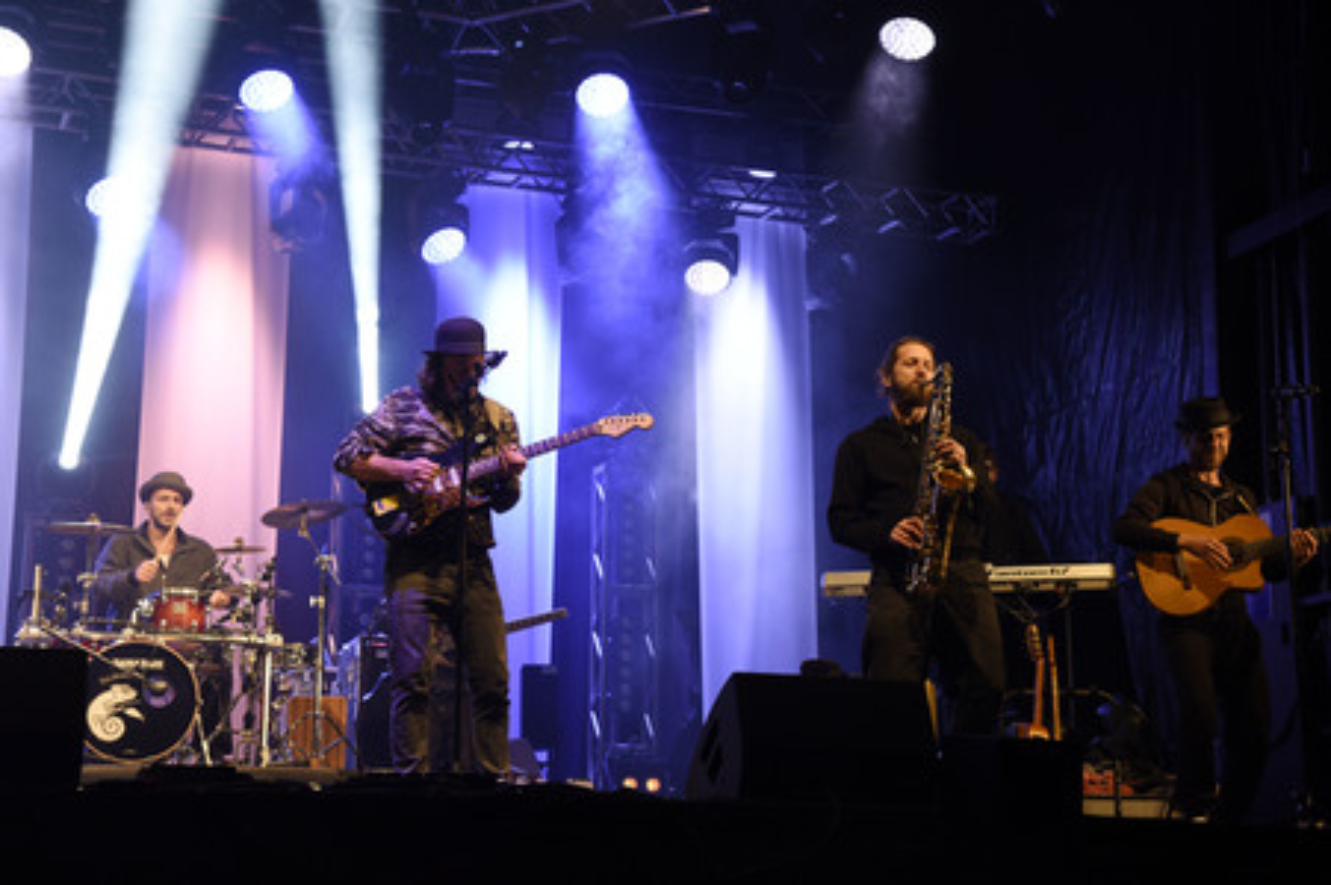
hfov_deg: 31.0
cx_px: 666
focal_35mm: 65
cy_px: 442
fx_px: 2401
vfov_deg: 20.9
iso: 1250
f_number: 6.3
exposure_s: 1/100
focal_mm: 65
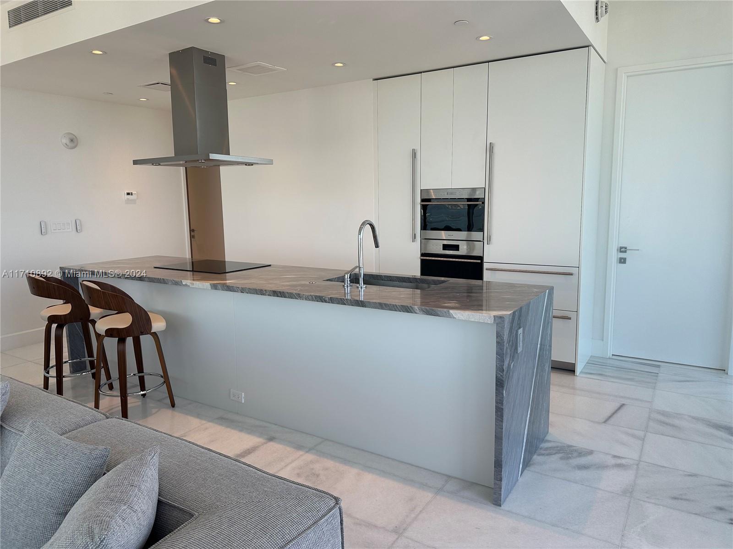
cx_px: 366
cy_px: 274
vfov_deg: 56.8
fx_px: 508
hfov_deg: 71.6
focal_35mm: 24
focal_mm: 6.86
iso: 80
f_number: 1.78
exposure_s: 1/529
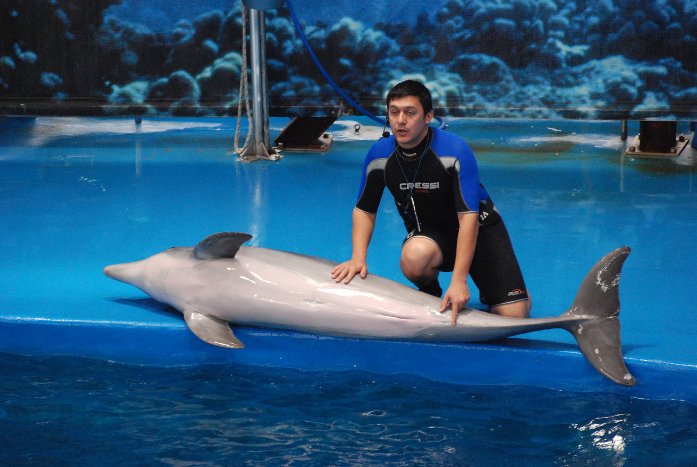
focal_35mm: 330
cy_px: 234
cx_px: 348
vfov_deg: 4.2
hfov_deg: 6.2
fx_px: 6397
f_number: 5
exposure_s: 1/160
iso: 1600
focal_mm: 220
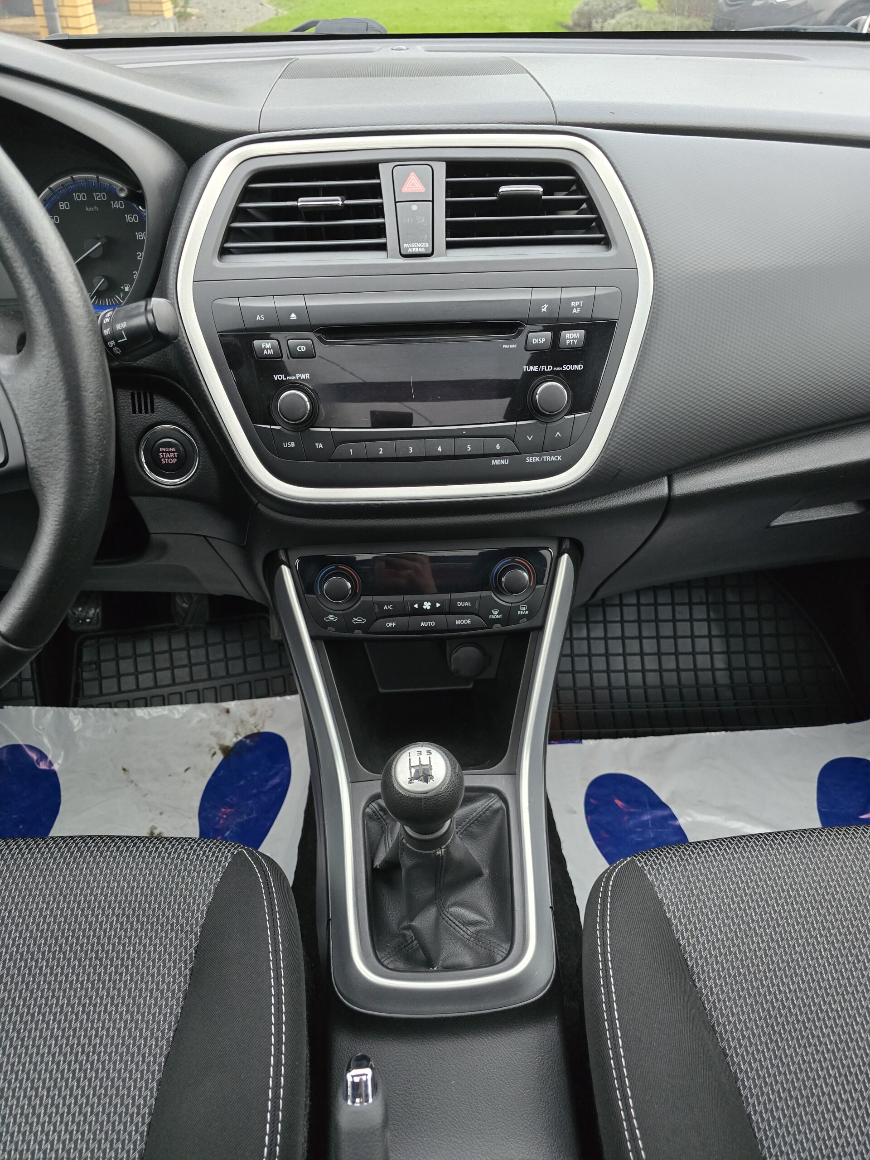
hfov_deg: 58.9
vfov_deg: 73.9
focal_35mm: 23
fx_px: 771
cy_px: 580
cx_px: 435
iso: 1000
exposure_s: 1/120
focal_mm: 6.3
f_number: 1.7
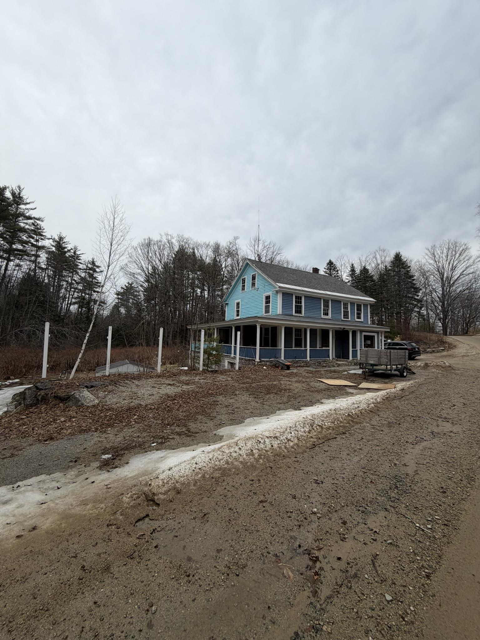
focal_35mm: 14
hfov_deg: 85.7
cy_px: 320
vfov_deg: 102.1
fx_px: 259
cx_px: 240
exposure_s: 1/770
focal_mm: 2.22
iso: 25
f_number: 2.2
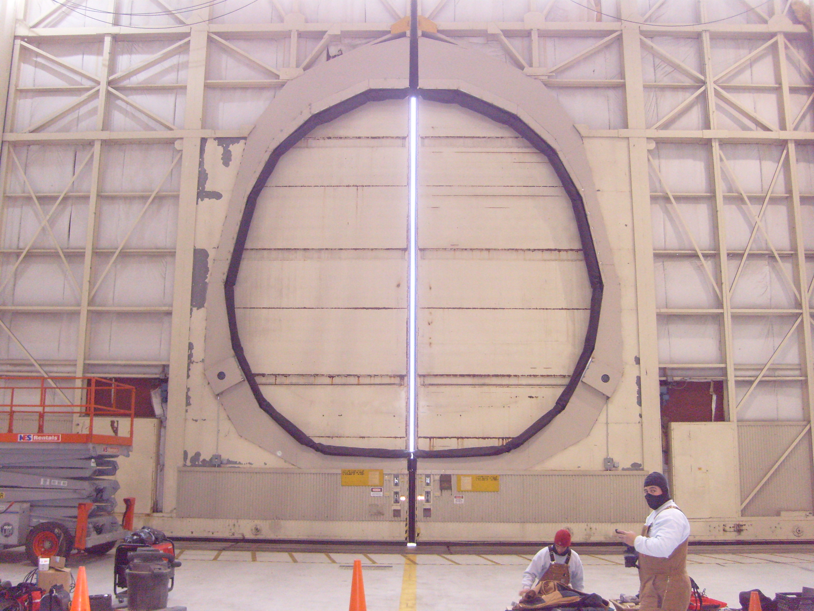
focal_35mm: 35
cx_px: 407
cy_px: 306
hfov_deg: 52.6
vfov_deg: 40.7
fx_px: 823
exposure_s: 1/45
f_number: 2.8
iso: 400
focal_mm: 5.8
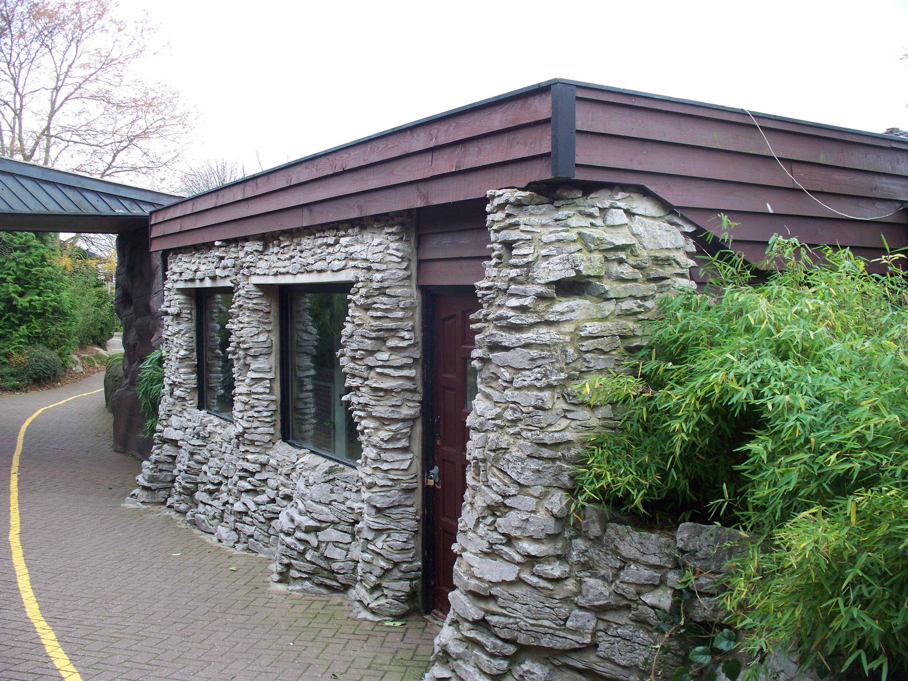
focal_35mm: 36
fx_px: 944
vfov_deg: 39.7
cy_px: 340
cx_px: 454
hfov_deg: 51.4
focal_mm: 7.54
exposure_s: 1/60
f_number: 2.8
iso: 125
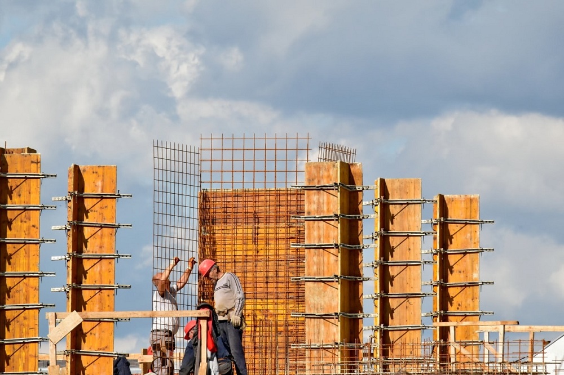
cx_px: 282
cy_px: 188
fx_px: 7047
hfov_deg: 4.6
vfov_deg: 3.1
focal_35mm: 450
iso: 1000
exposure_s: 1/500
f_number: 20
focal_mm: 300
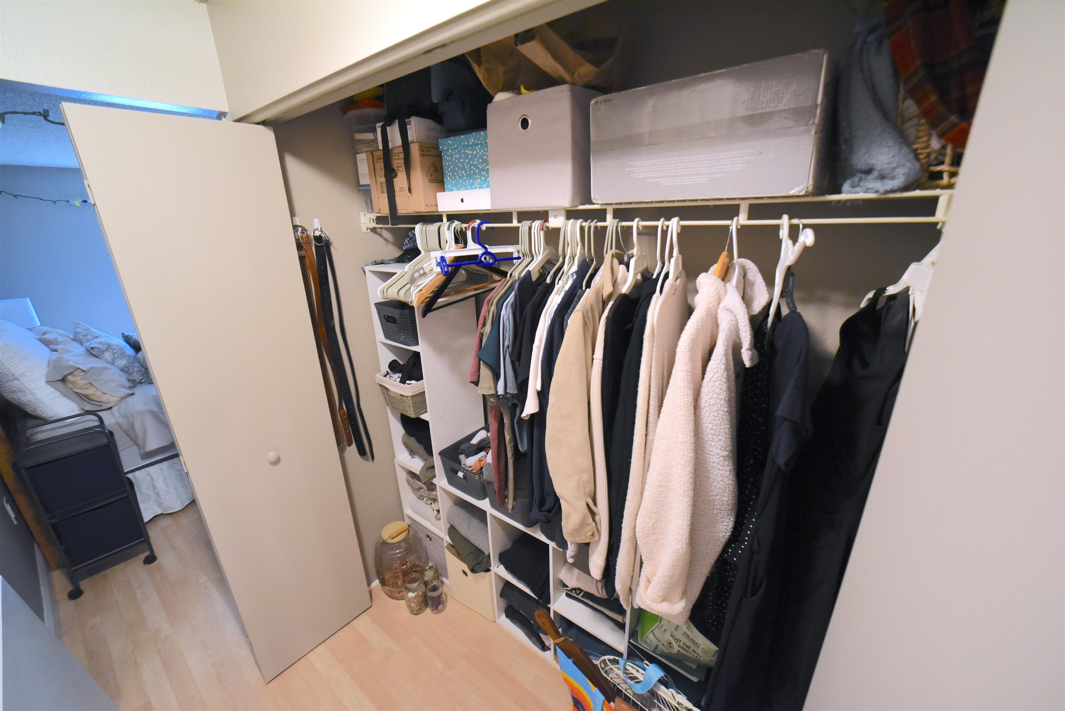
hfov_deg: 104.2
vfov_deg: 81.2
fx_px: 414
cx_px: 532
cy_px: 356
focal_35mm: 14
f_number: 3.2
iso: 3200
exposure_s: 1/160
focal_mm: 14
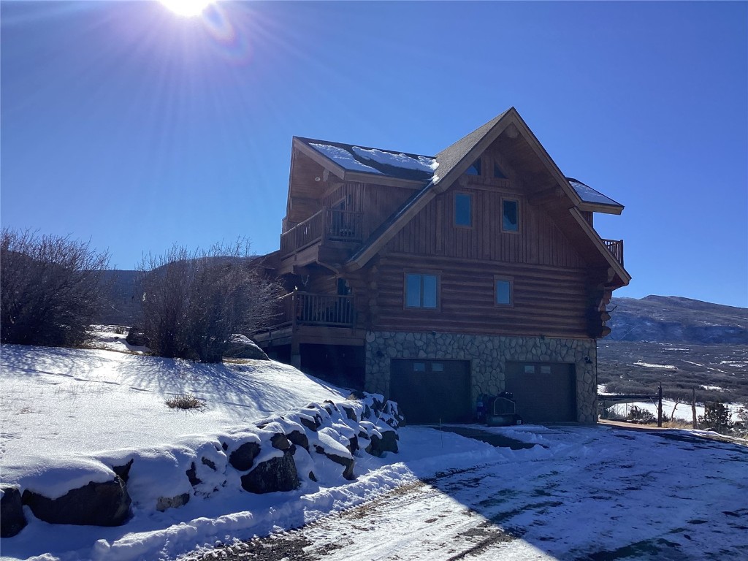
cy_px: 280
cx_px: 374
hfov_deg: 58.4
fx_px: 670
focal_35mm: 31
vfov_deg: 45.4
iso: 25
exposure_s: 1/2092
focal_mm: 3.3
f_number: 2.4
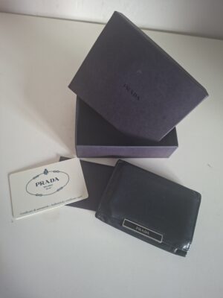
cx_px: 112
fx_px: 198
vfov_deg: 73.9
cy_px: 149
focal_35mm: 23
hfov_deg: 58.9
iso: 400
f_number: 1.8
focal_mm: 5.54
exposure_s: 1/25
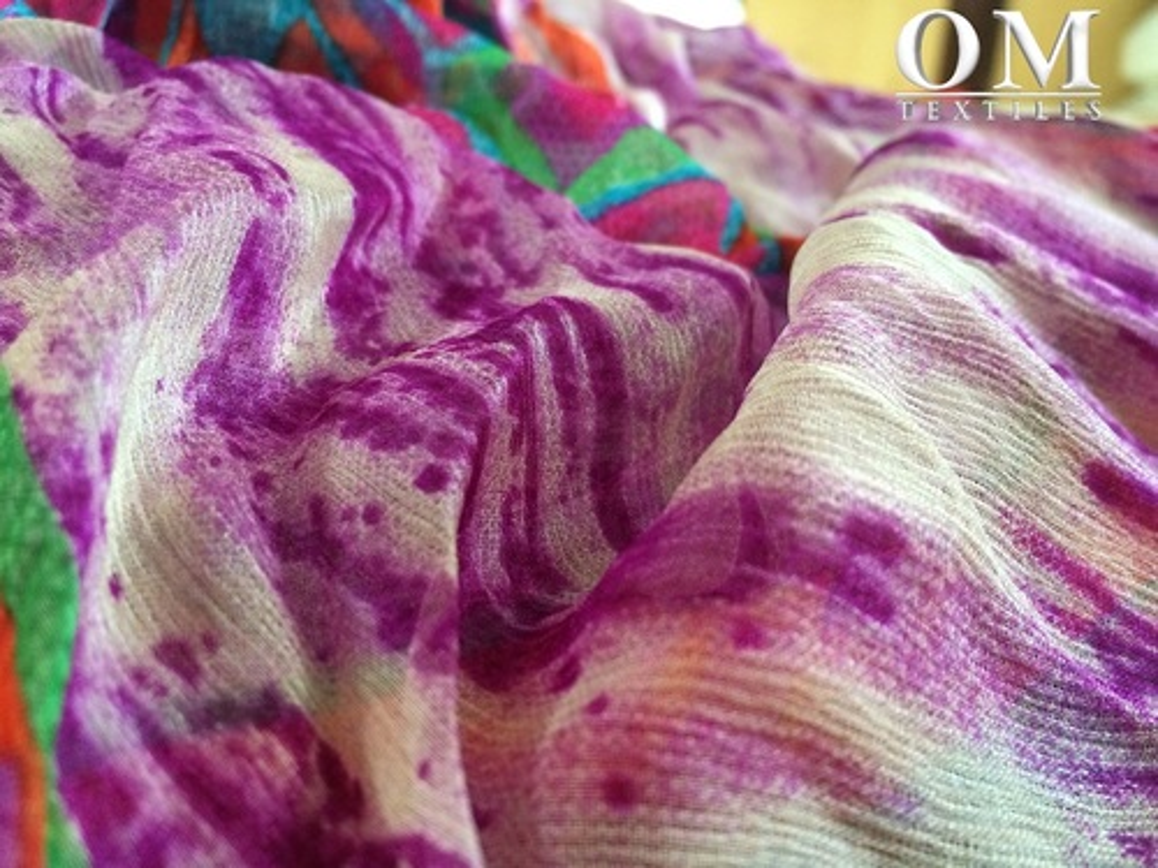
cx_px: 579
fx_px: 970
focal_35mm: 29
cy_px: 434
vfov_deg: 48.2
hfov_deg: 61.7
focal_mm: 4.15
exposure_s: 1/33
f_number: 2.2
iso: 320
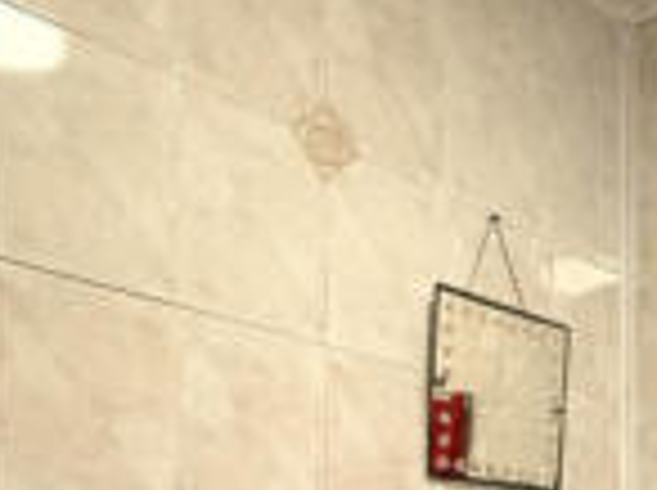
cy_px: 681
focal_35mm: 56
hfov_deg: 31.9
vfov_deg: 22.5
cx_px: 646
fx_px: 1061
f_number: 2.2
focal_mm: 2.22
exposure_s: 1/100
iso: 250
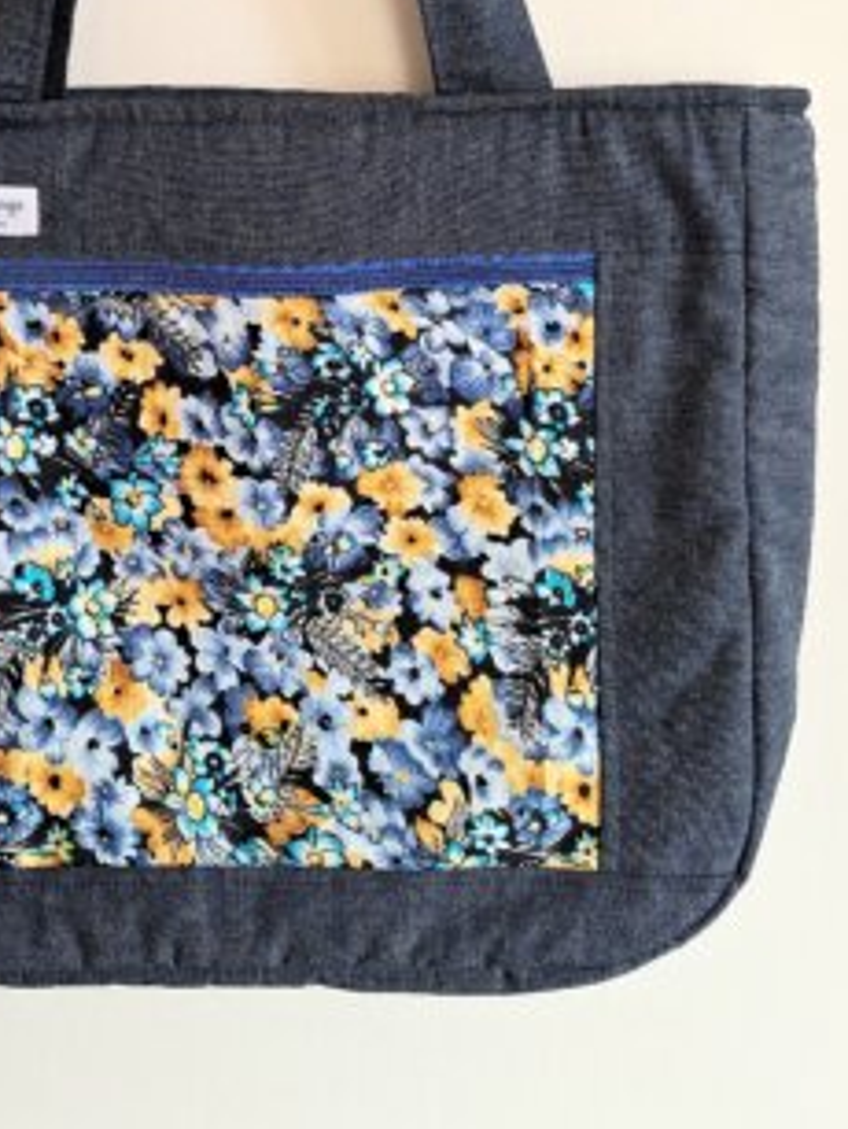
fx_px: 1305
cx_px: 269
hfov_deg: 35.6
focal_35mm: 40
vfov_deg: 43.7
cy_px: 172
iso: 50
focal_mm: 5.54
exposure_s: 1/50
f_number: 1.8
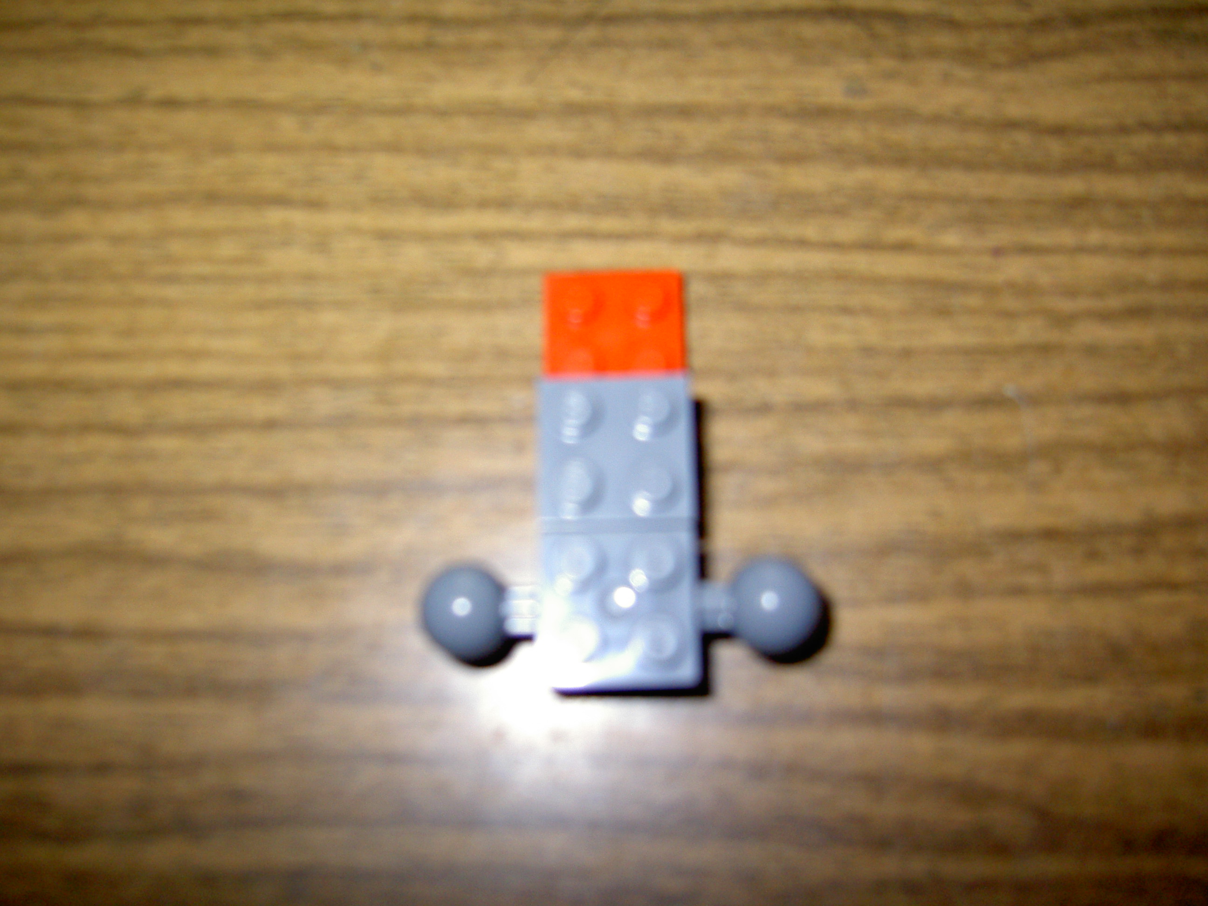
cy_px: 453
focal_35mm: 34
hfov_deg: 54.0
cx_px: 604
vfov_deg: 41.8
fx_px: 1187
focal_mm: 5.6
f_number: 2.8
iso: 100
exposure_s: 1/60
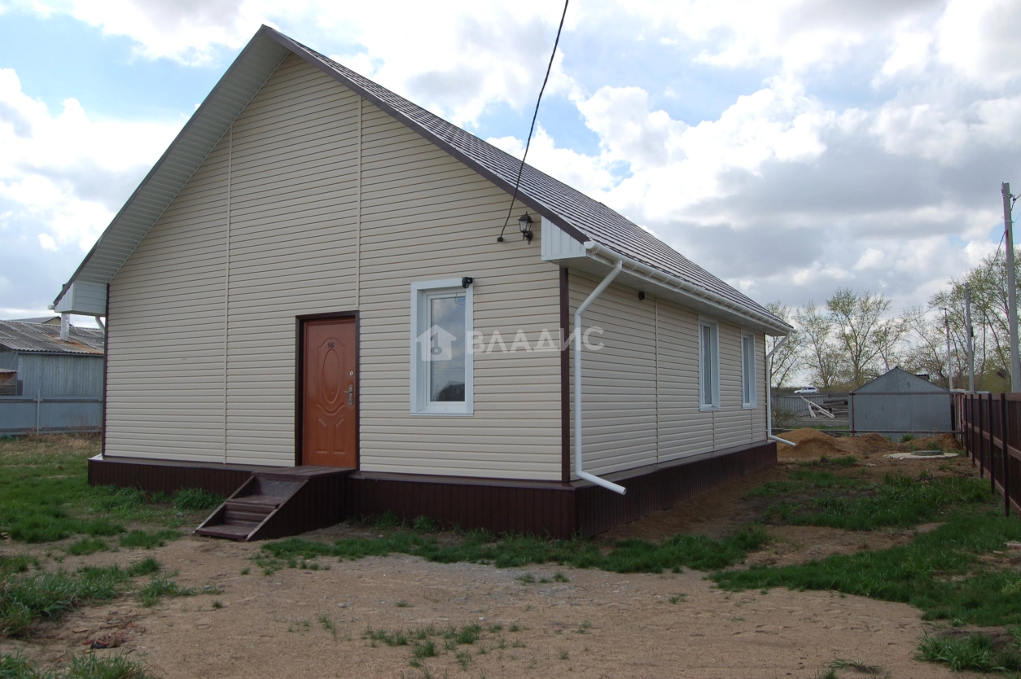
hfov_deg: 67.4
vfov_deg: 47.9
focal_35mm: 27
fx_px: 765
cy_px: 340
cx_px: 510
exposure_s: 1/320
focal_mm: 18
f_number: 9
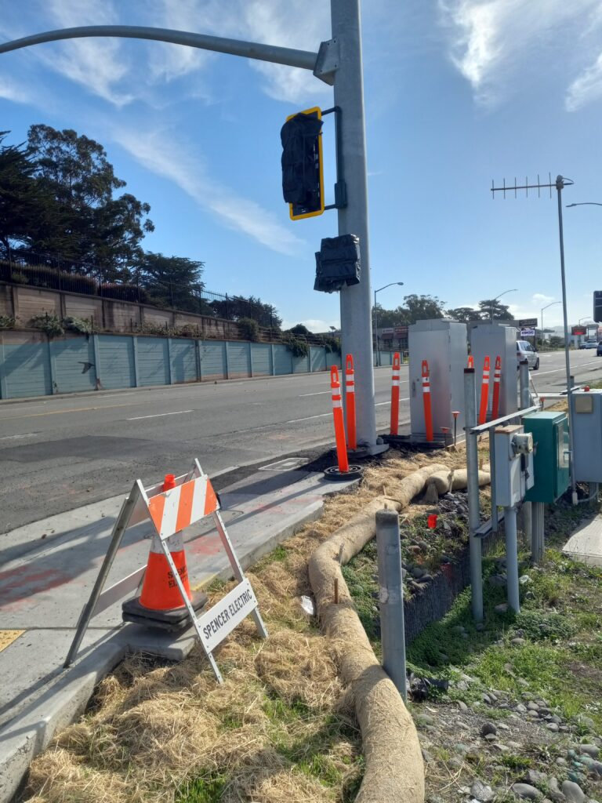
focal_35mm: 27
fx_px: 626
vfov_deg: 65.3
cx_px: 301
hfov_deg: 51.4
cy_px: 402
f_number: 1.8
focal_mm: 3.94
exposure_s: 1/1972
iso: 40
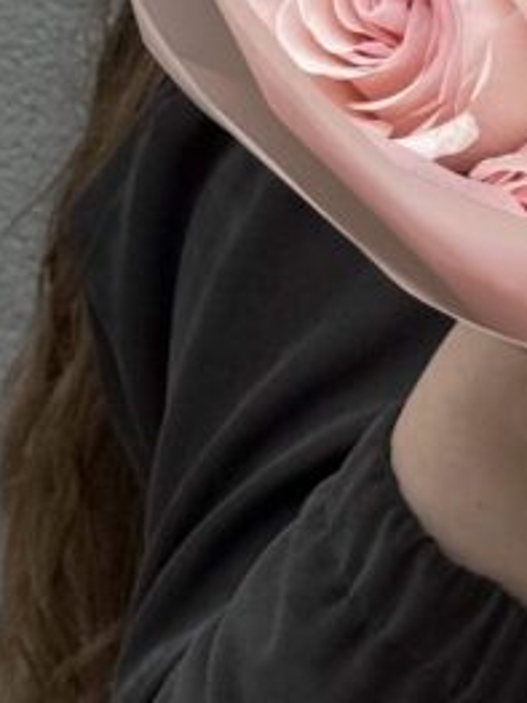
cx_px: 888
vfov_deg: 10.5
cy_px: -67
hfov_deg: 7.7
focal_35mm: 187
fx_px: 3799
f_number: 1.8
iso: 64
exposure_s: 1/570
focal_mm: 6.8
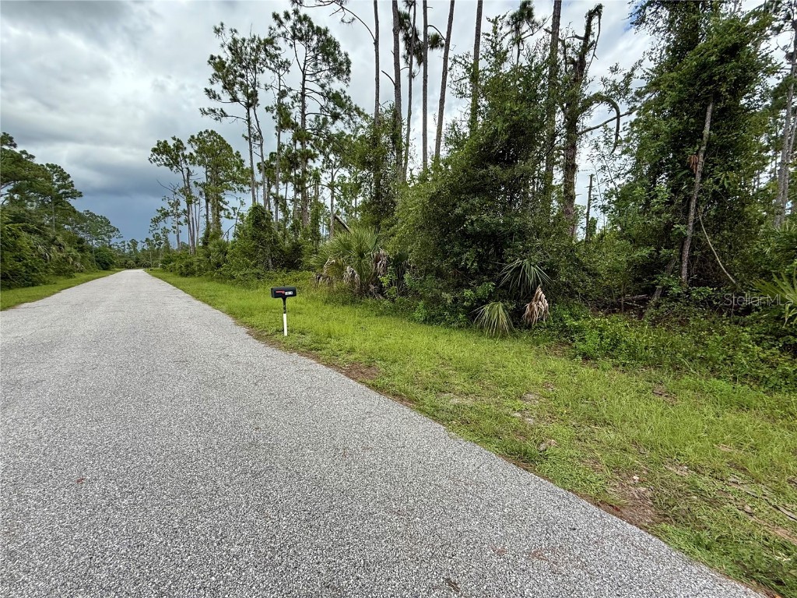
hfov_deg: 102.1
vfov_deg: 85.7
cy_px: 299
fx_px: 322
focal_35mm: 14
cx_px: 398
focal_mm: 2.22
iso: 64
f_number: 2.2
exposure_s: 1/1017
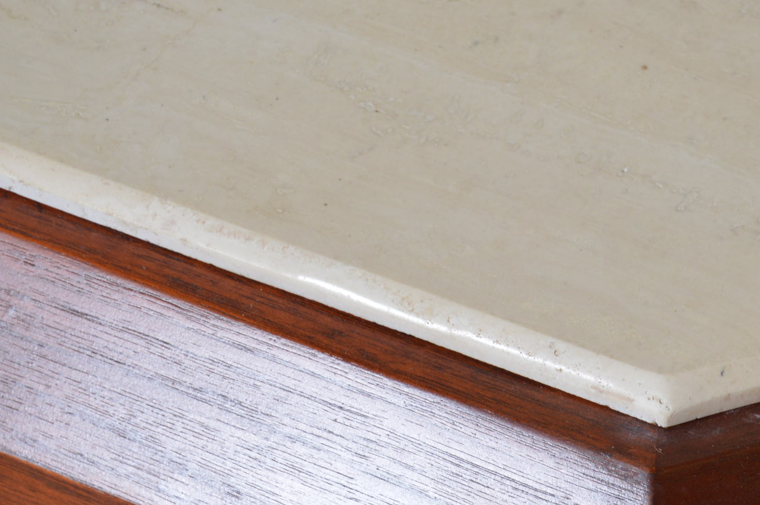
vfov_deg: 10.1
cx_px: 679
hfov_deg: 15.0
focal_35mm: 135
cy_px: 290
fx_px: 2847
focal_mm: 50
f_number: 6.3
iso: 400
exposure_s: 1/80
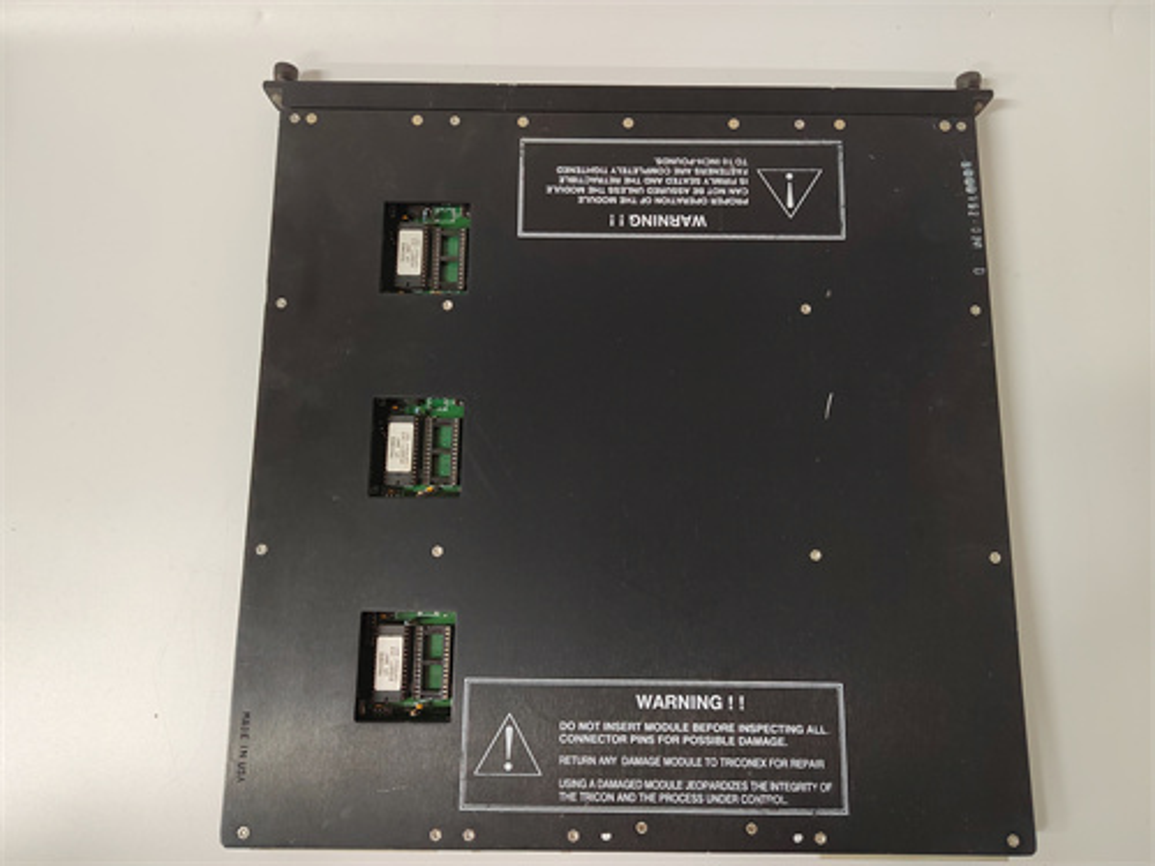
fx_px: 767
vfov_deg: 58.9
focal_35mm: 23
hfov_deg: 73.9
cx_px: 578
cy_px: 433
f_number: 1.9
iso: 1728
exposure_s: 1/60
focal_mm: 5.52
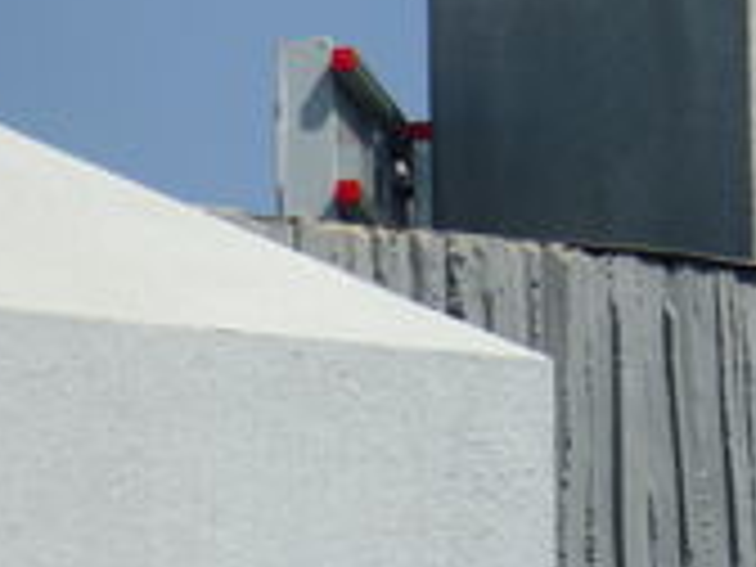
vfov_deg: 1.4
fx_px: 23761
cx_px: 828
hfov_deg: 1.8
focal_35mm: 1088
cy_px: -45
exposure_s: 1/500
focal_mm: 81.7
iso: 100
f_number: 6.3
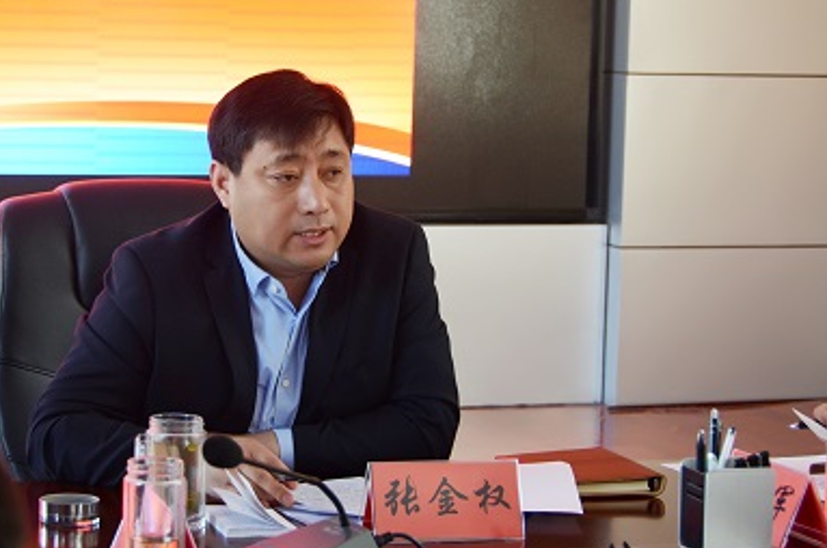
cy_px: 217
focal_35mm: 108
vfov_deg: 12.6
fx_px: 2477
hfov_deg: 18.9
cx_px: 312
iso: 500
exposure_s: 1/60
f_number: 5.6
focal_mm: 56
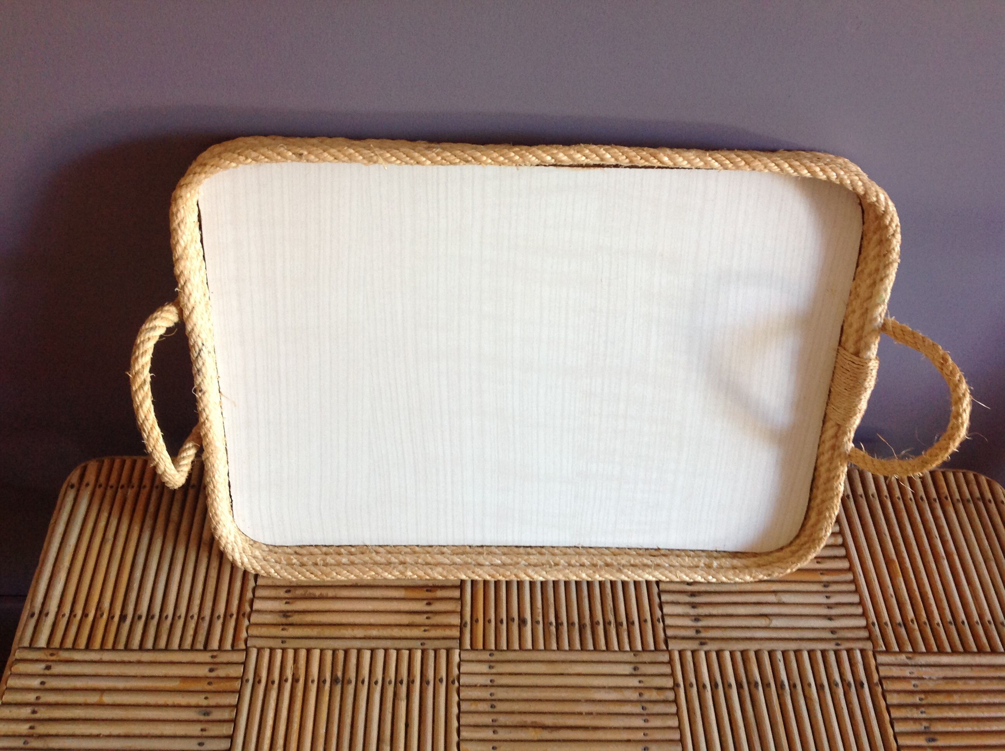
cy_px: 376
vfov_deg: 40.6
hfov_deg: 52.7
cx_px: 502
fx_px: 1015
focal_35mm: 35
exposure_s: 1/15
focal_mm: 4.28
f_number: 2.4
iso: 100
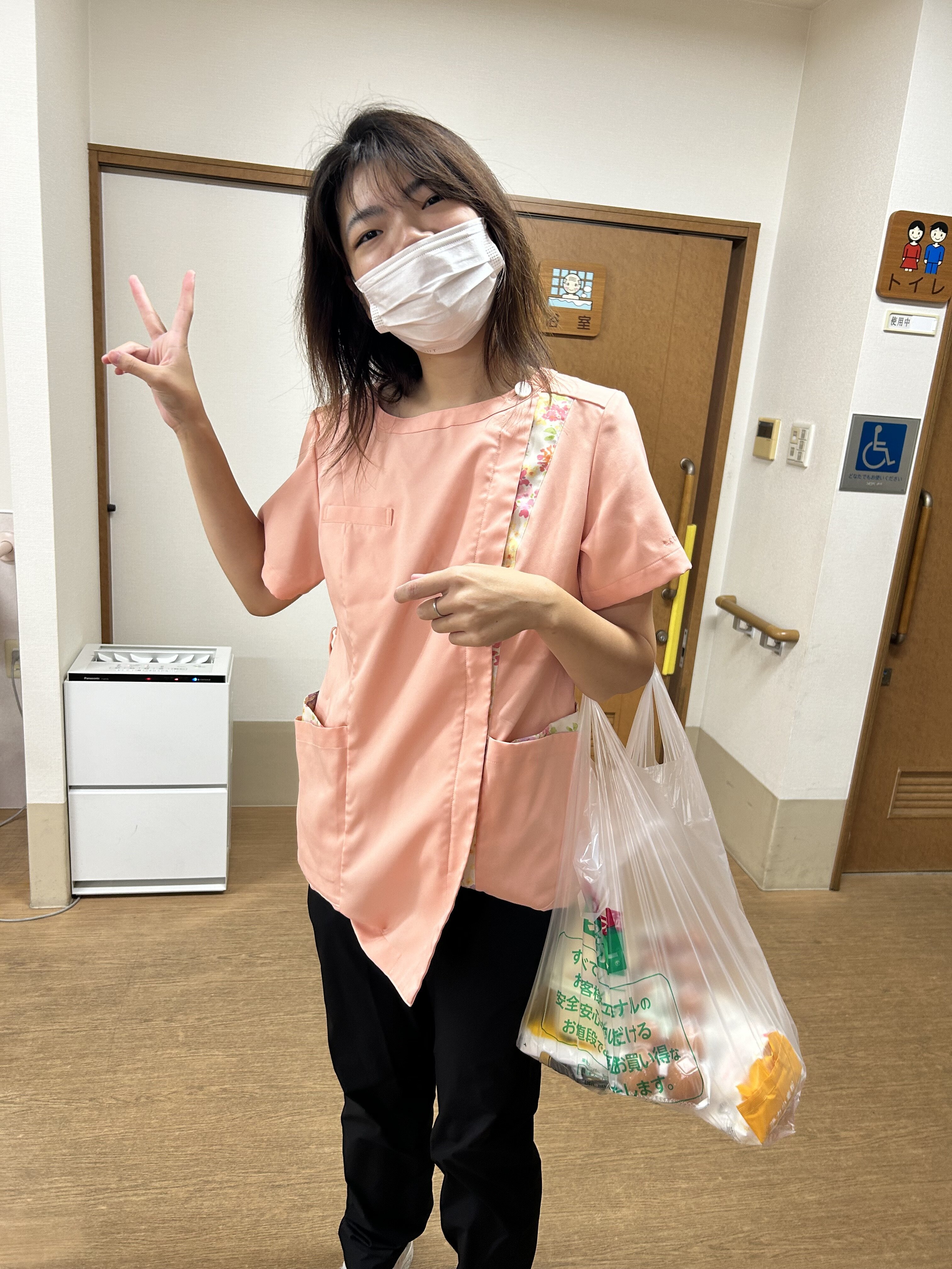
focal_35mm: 26
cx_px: 476
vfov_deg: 67.3
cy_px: 634
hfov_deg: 53.1
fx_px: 953
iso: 100
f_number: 1.5
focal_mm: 5.7
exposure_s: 1/60
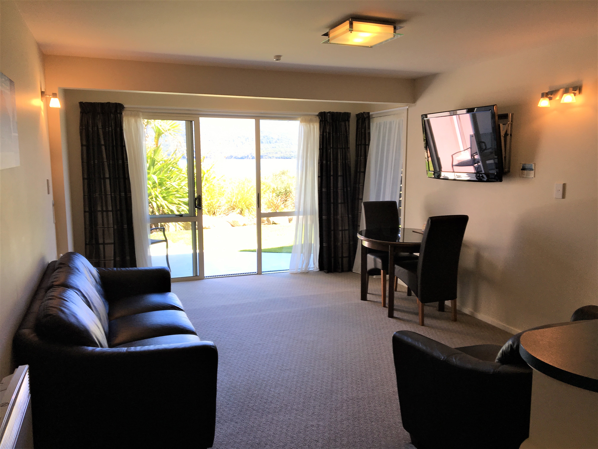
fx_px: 501
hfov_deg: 61.7
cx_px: 299
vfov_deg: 48.2
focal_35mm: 29
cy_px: 224
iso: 25
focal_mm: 4.15
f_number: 2.2
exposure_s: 1/100
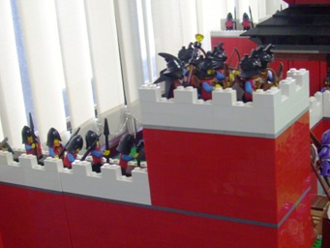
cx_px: 194
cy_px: 148
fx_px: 572
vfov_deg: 24.4
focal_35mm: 60
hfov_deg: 32.1
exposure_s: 1/25
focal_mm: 5.7
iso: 160
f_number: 2.9
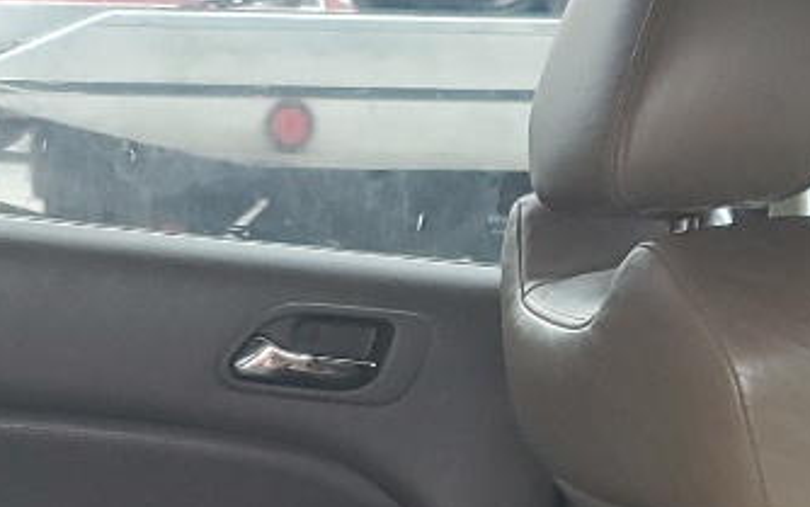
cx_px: 165
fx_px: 2915
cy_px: 987
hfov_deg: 15.7
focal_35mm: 132
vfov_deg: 9.4
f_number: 1.5
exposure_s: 1/120
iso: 62
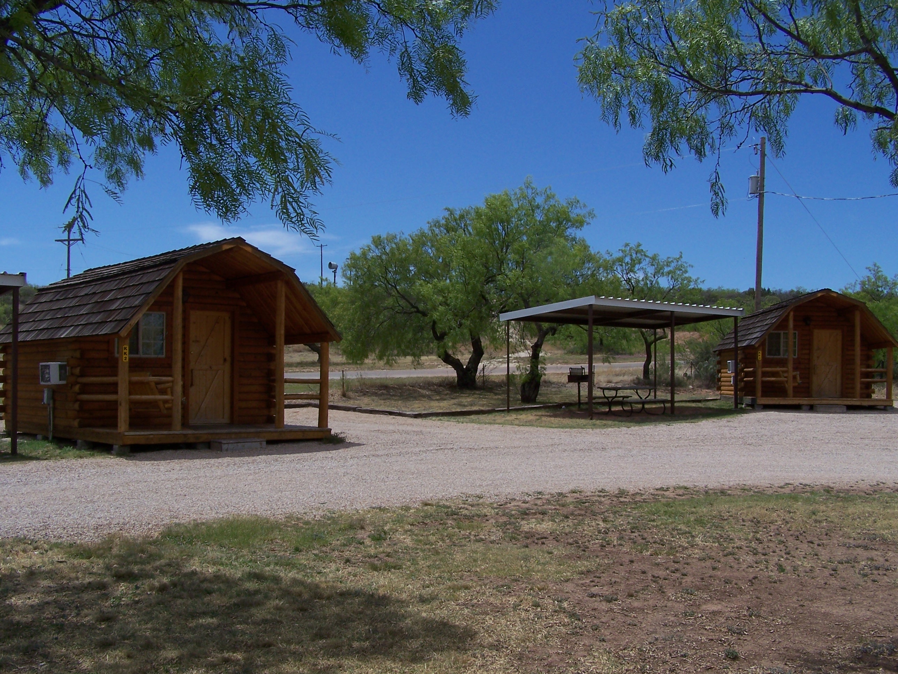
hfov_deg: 49.0
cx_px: 449
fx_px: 986
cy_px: 337
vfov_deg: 37.7
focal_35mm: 38
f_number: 5.6
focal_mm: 6.3
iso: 80
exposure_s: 1/1000
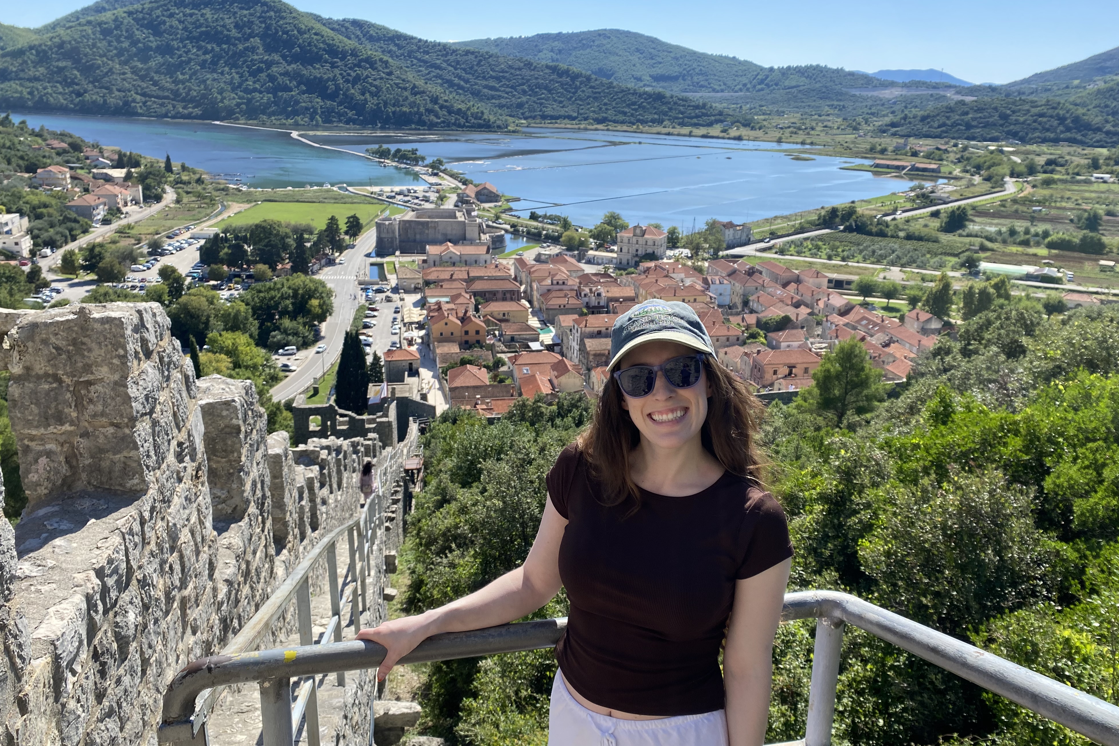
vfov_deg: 46.4
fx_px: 870
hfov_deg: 65.5
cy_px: 365
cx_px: 578
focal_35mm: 28
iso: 32
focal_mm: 4.25
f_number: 1.8
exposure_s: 1/1838
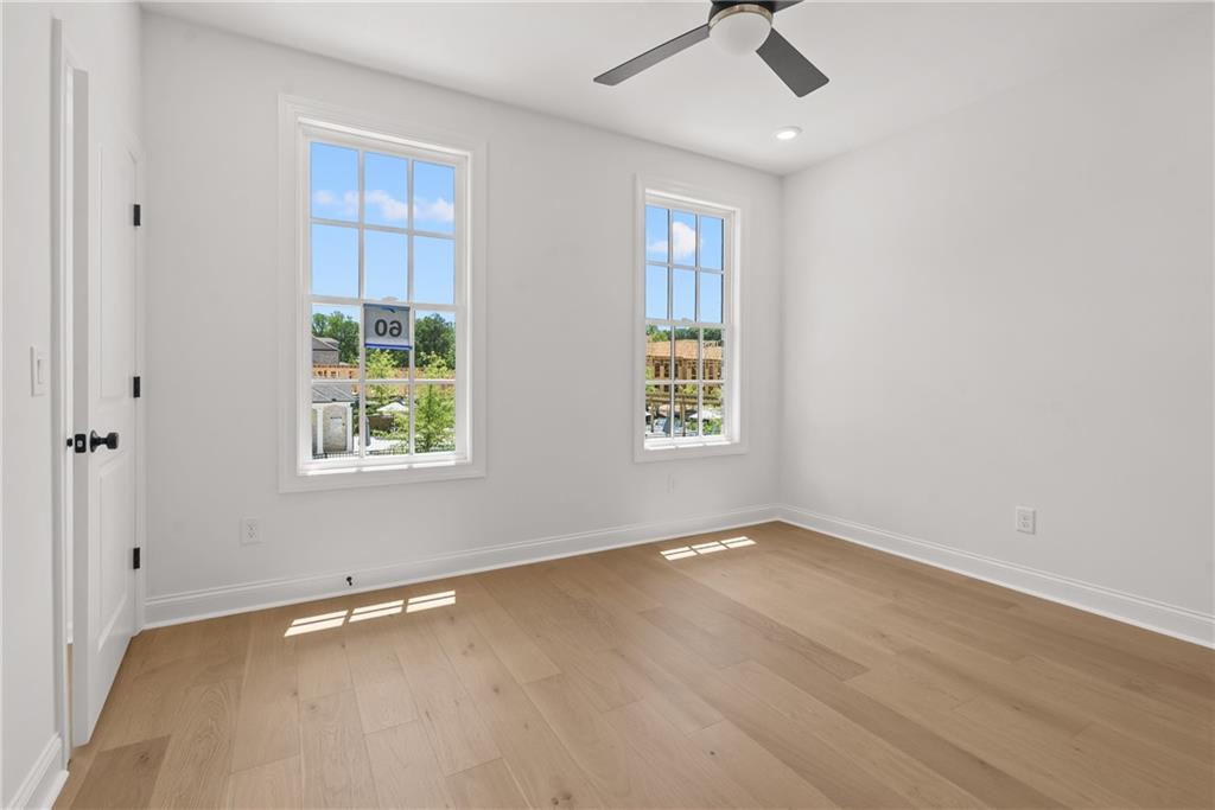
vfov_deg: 73.8
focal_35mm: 16
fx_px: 540
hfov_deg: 96.7
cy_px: 405
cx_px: 608
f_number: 8
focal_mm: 16
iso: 160
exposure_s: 1/25
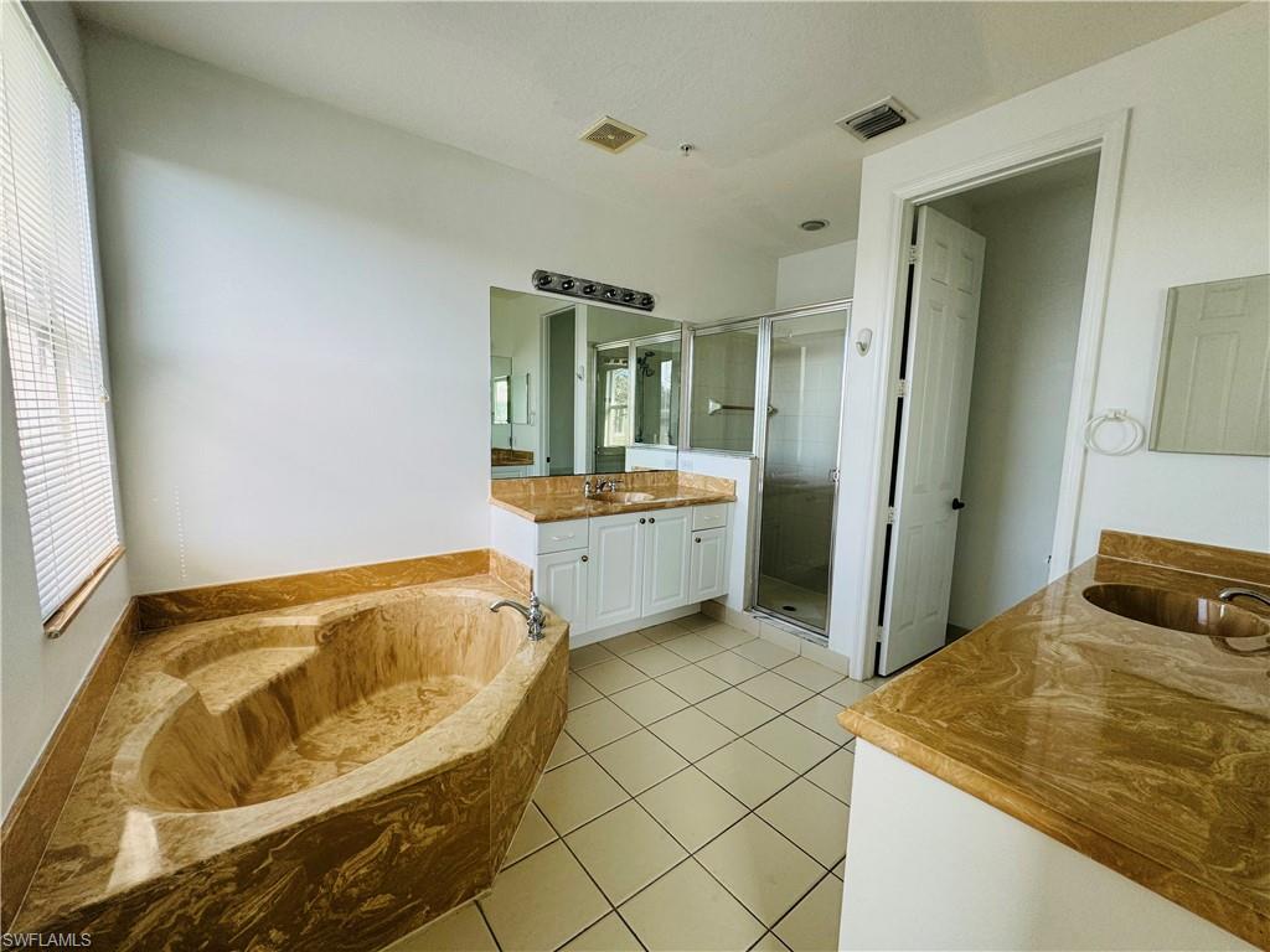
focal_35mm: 14
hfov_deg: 102.1
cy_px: 476
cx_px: 635
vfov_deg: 85.7
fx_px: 514
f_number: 2.2
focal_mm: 2.22
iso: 50
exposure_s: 1/99
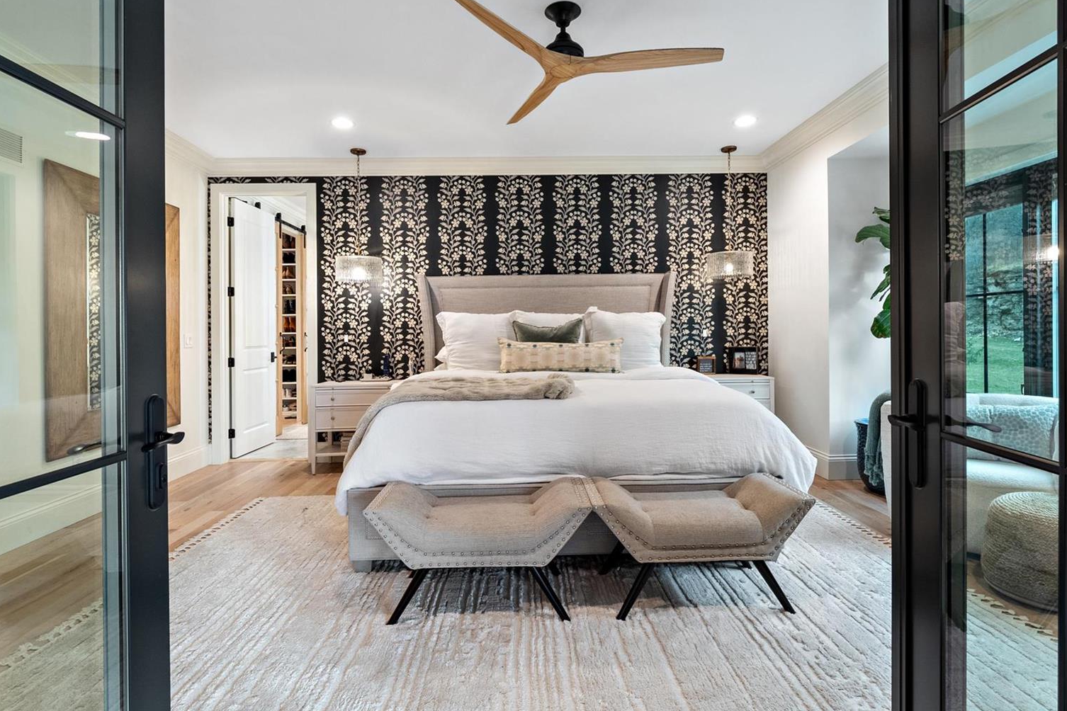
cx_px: 529
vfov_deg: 70.4
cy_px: 341
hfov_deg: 93.3
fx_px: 504
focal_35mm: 17
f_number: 6.3
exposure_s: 1/10
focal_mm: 8
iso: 400
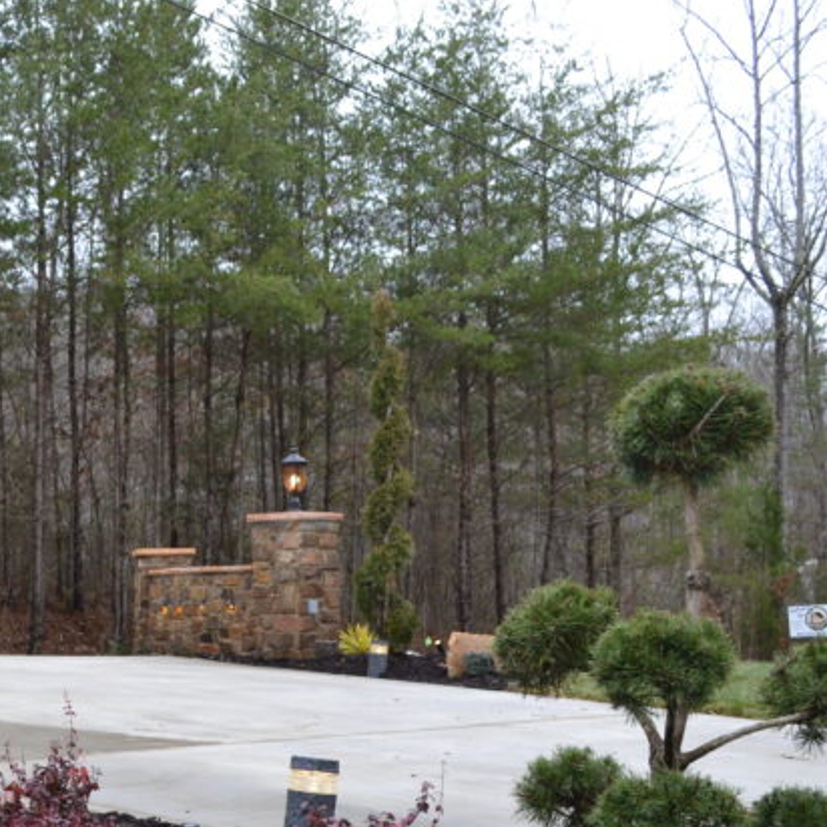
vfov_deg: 29.5
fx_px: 1541
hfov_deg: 28.2
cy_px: 645
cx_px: -6
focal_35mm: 57
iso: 400
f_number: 5.6
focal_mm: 18
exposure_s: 1/125
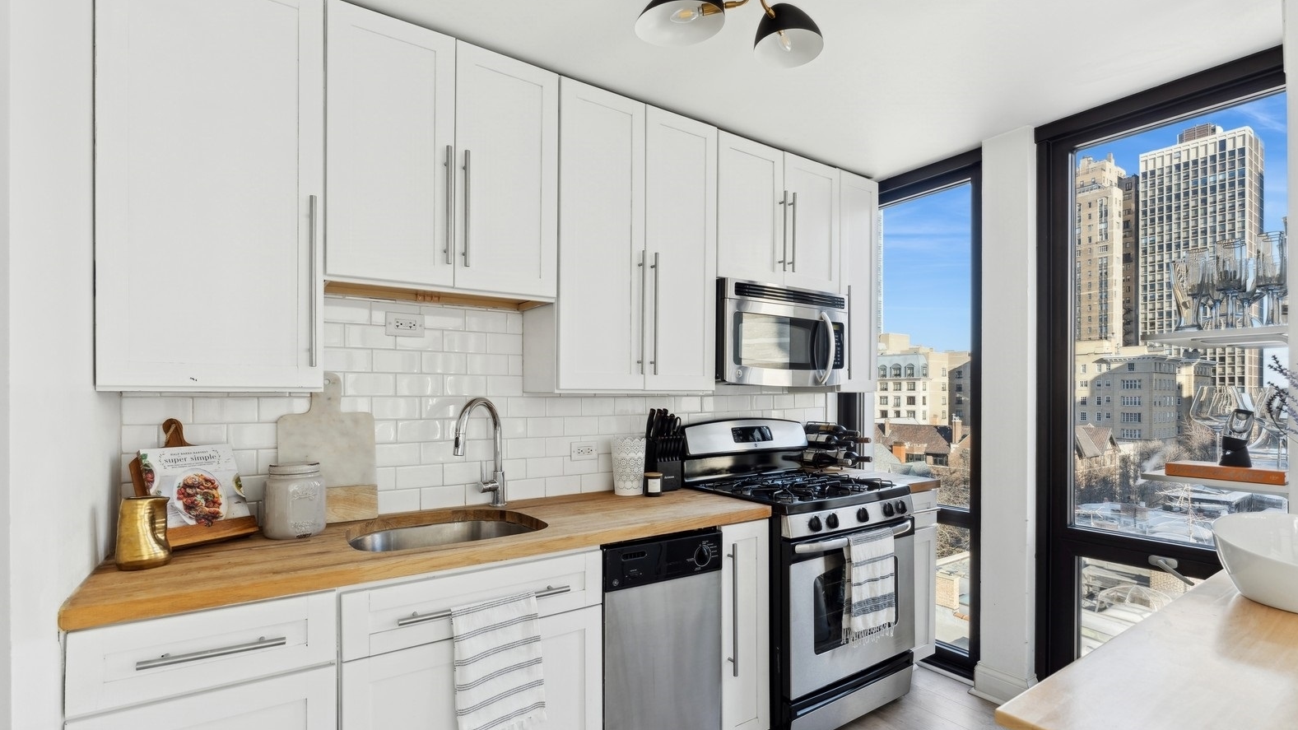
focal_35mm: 17
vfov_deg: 63.7
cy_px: 407
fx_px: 585
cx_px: 657
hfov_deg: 95.9
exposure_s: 1/125
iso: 320
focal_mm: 16
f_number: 8
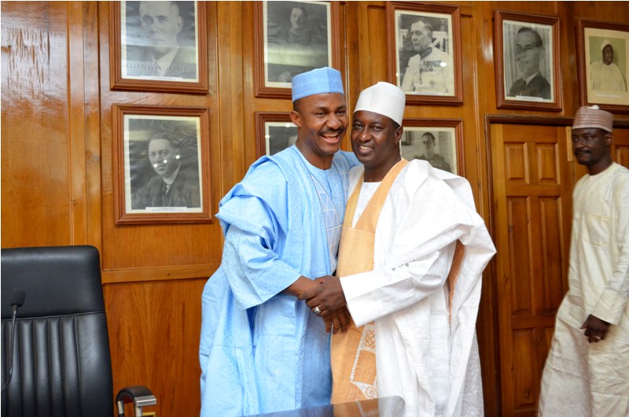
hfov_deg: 45.0
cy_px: 208
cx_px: 314
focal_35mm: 44
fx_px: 759
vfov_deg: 30.7
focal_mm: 29
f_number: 4.5
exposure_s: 1/60
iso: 1600
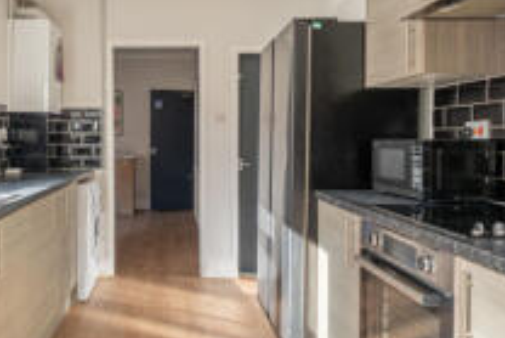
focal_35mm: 34
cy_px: 147
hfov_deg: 55.4
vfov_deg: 39.3
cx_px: 177
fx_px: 472
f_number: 5
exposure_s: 1/100
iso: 100
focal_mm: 14.7
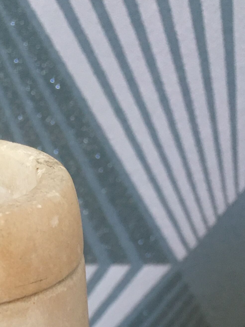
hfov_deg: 15.7
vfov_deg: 20.0
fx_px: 840
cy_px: 436
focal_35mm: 89
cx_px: -78
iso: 125
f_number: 2.2
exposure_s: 1/33
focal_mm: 4.15
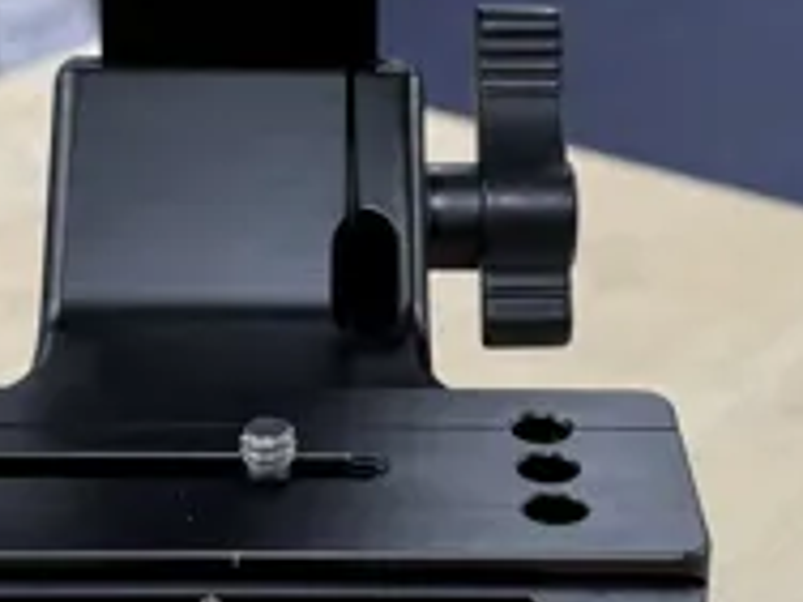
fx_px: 2366
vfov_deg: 14.5
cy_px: 179
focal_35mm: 102
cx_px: 359
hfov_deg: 19.3
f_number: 1.78
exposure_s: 1/100
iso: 160
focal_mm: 6.76
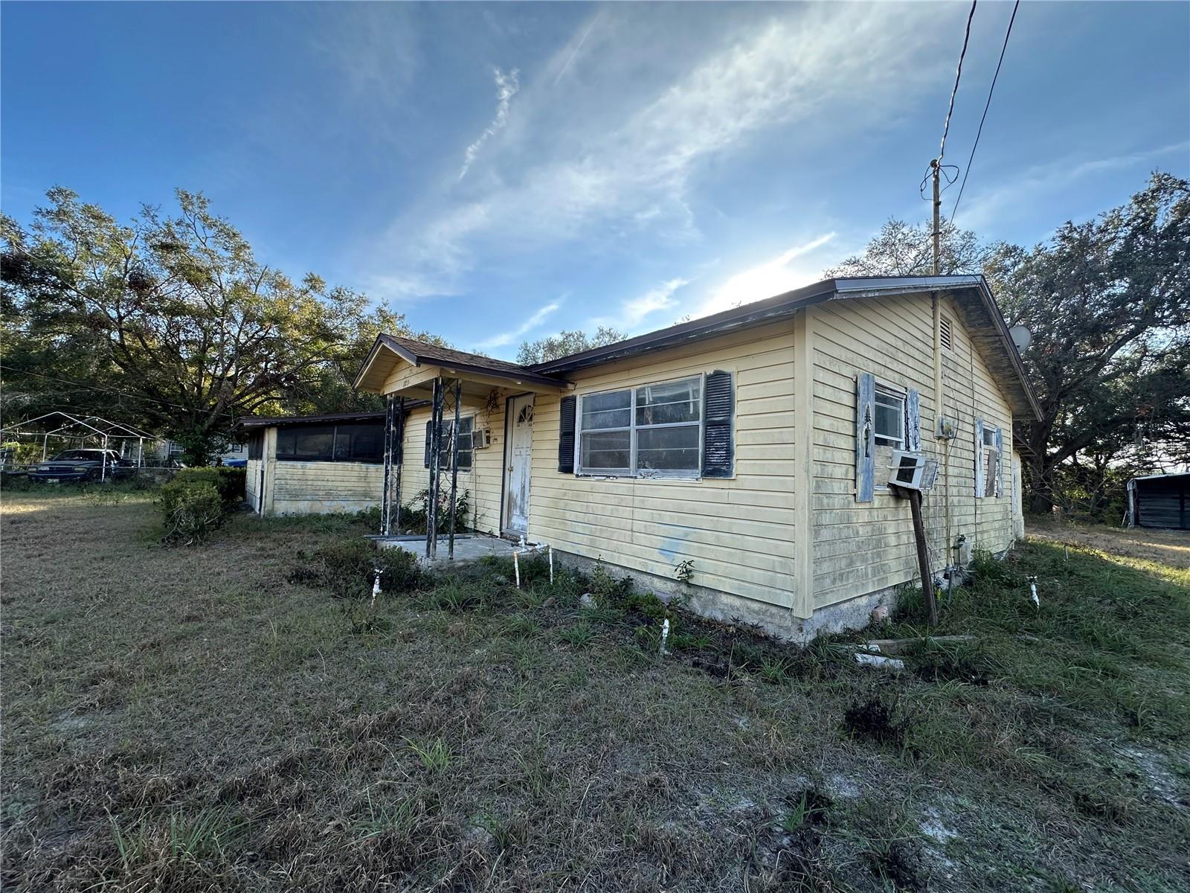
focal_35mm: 14
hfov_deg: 102.1
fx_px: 481
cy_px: 446
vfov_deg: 85.7
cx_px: 595
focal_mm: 2.22
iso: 40
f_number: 2.2
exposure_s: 1/686
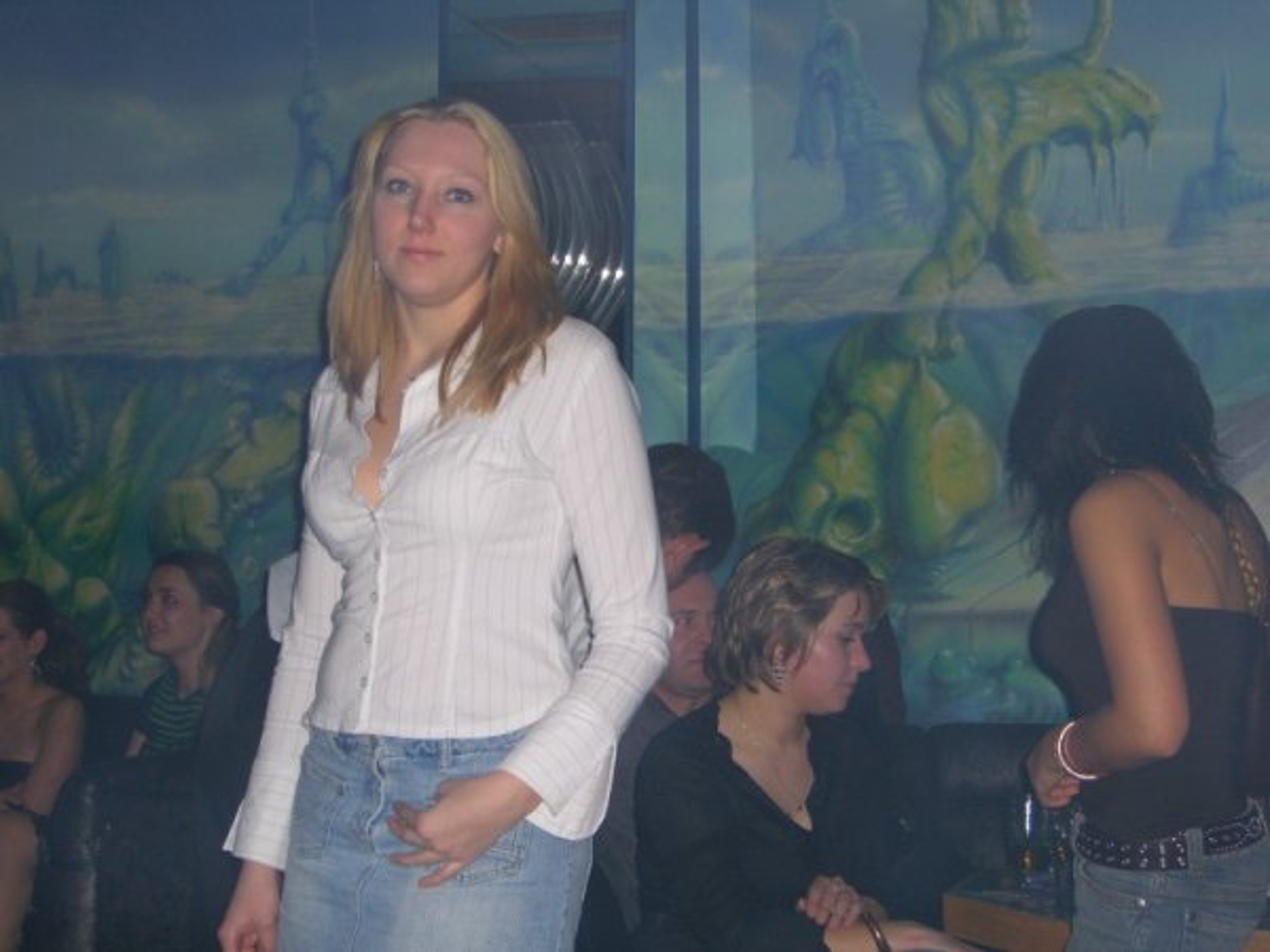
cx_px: 635
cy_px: 476
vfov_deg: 25.7
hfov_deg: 33.8
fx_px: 2091
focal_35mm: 57
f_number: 3.6
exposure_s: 1/60
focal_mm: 11.8
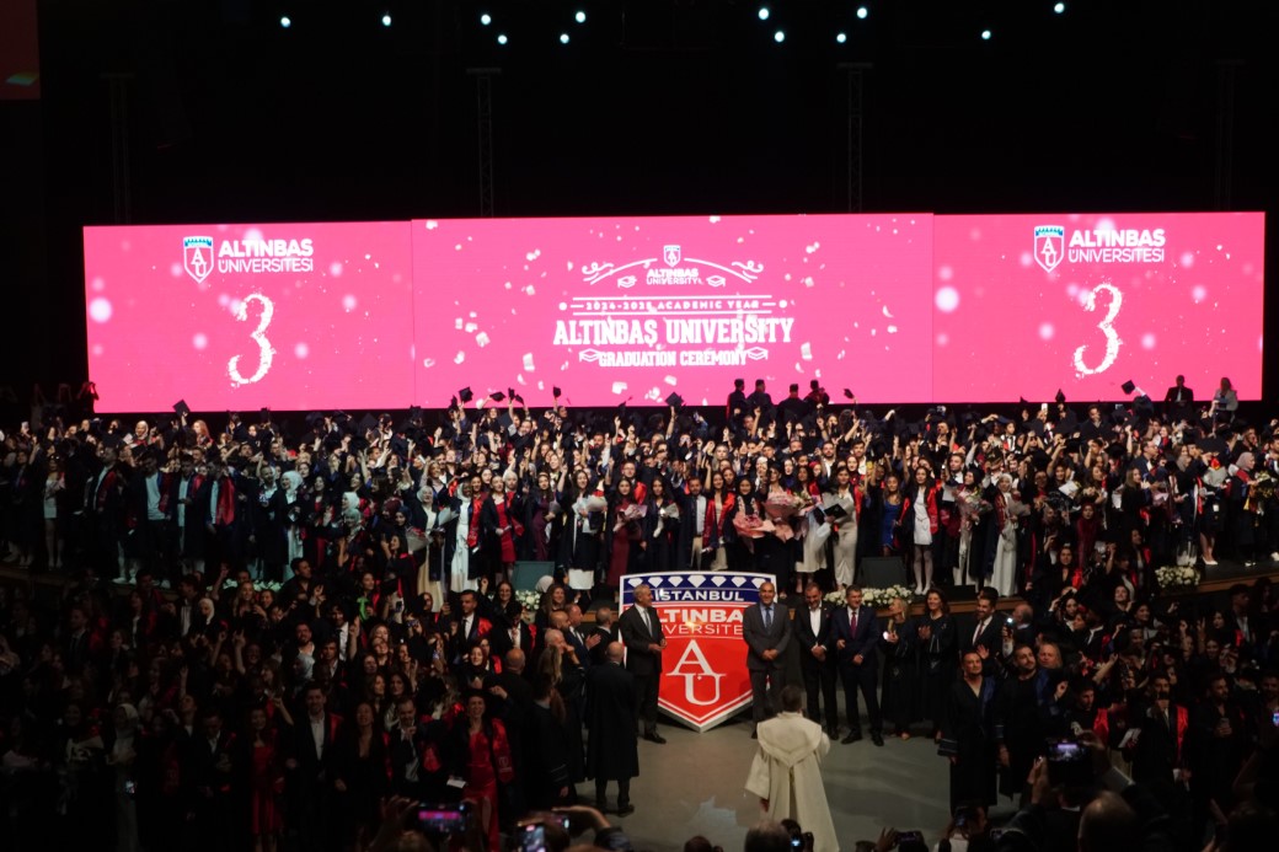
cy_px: 426
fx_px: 1865
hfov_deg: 37.9
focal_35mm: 52
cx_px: 640
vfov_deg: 25.7
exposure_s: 1/160
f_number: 4
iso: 1250
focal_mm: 35
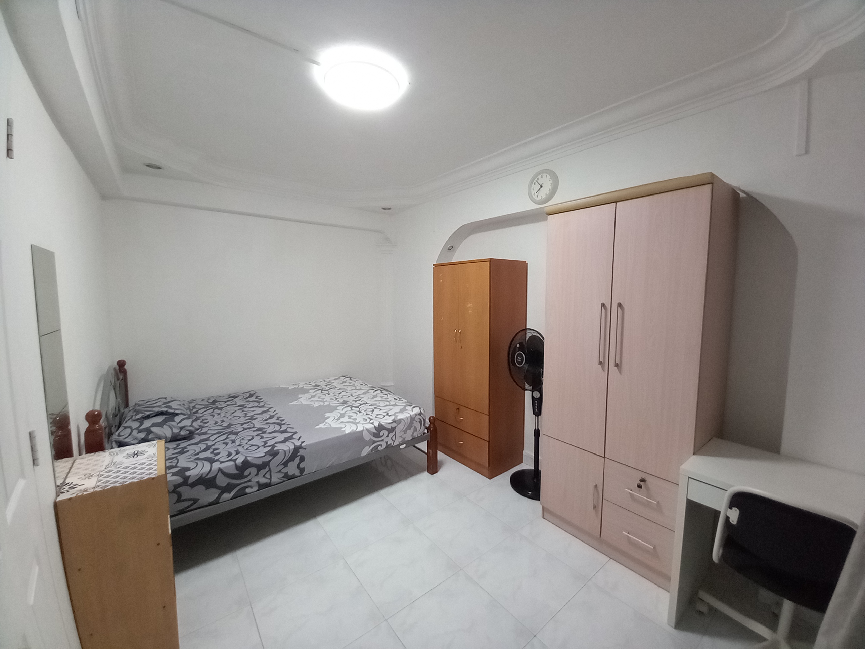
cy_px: 324
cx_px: 432
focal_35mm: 13
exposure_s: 1/33.3
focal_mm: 1.13
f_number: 2.2
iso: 200
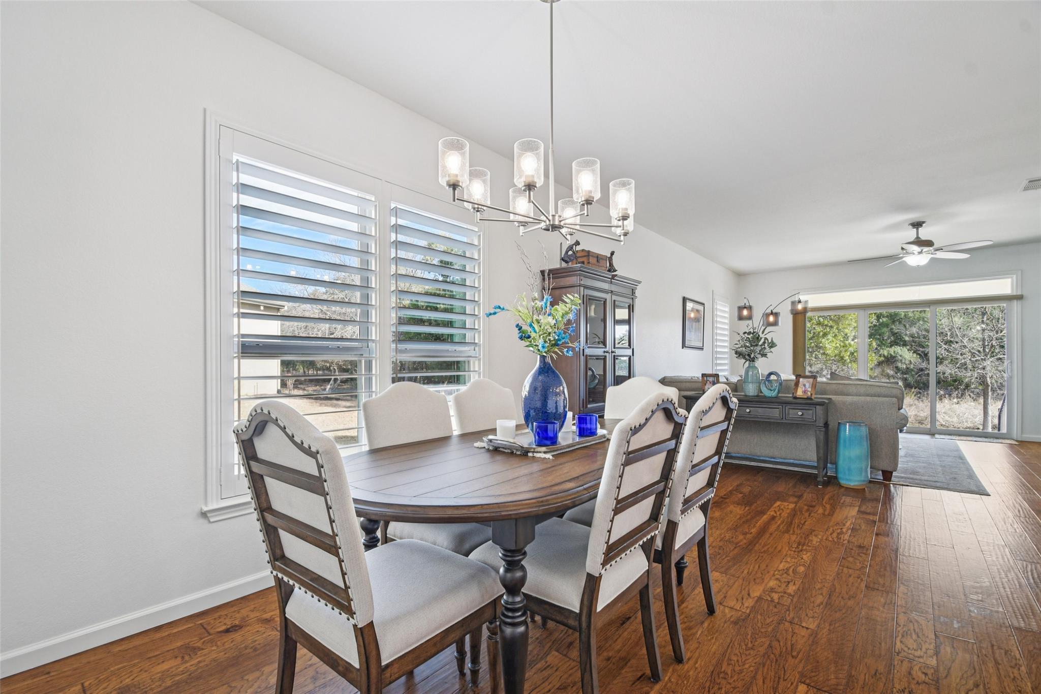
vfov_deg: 77.3
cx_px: 520
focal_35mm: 15
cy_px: 347
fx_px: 434
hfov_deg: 100.4
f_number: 8
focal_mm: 10
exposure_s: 1/13
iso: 400
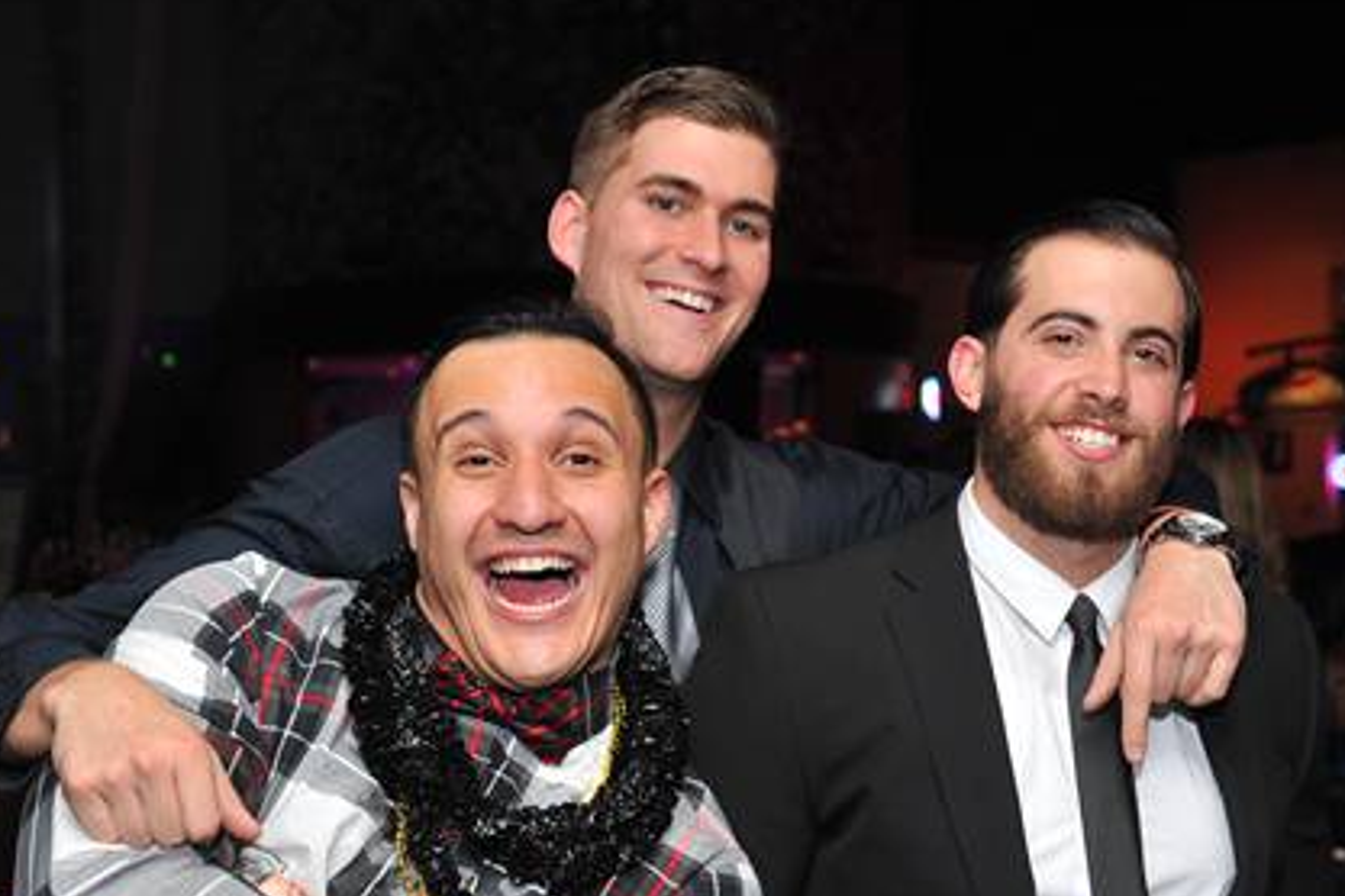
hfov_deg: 34.5
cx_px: 706
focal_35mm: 58
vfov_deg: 23.3
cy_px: 541
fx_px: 2167
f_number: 5
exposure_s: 1/100
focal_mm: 44
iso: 800
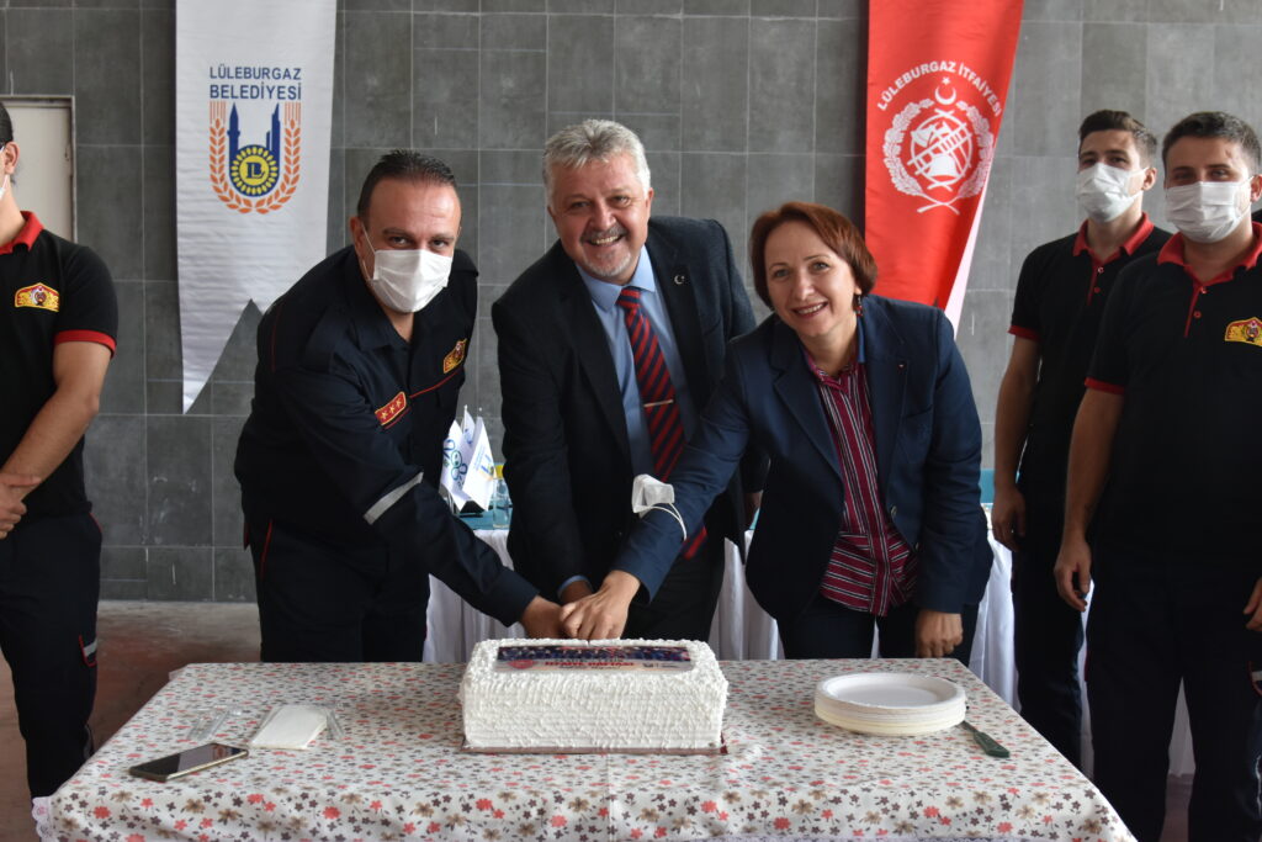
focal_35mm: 45
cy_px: 421
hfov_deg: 43.6
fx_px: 1578
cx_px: 631
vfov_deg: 29.9
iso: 400
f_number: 5.6
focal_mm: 30
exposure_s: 1/125
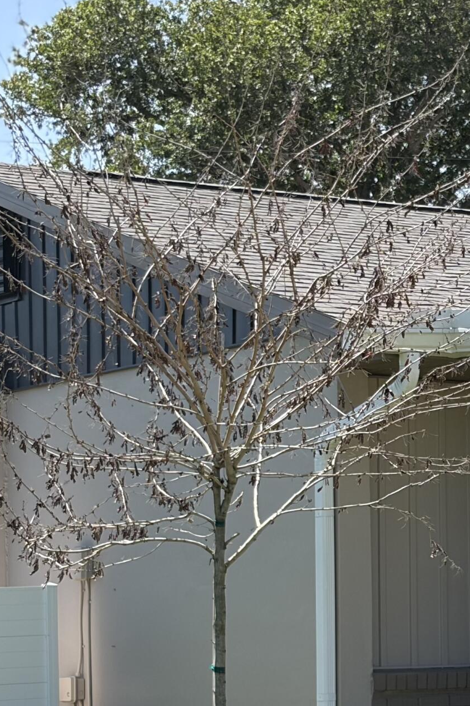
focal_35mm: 128
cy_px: 411
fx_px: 2507
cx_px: 498
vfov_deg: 16.0
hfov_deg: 10.6
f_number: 1.6
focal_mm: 5.96
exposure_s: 1/2639
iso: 50
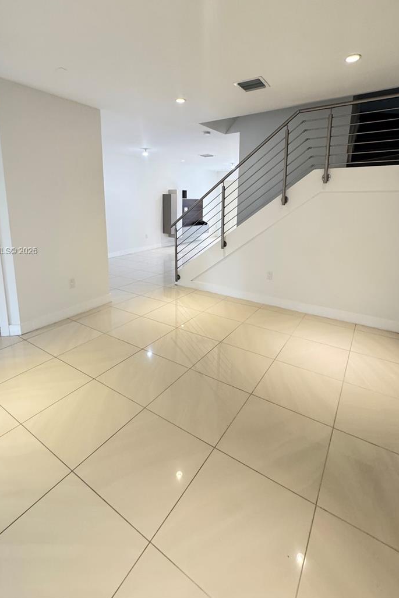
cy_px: 251
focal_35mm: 17
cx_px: 191
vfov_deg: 92.5
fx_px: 283
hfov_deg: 70.4
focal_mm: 2.22
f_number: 2.2
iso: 400
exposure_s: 1/60
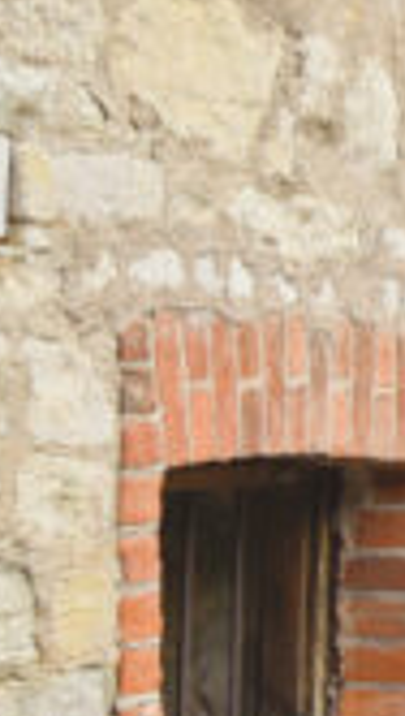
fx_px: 2754
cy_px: 401
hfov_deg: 6.7
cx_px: 1620
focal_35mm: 145
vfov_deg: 14.8
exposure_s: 1/100
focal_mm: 20
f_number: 8
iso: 100
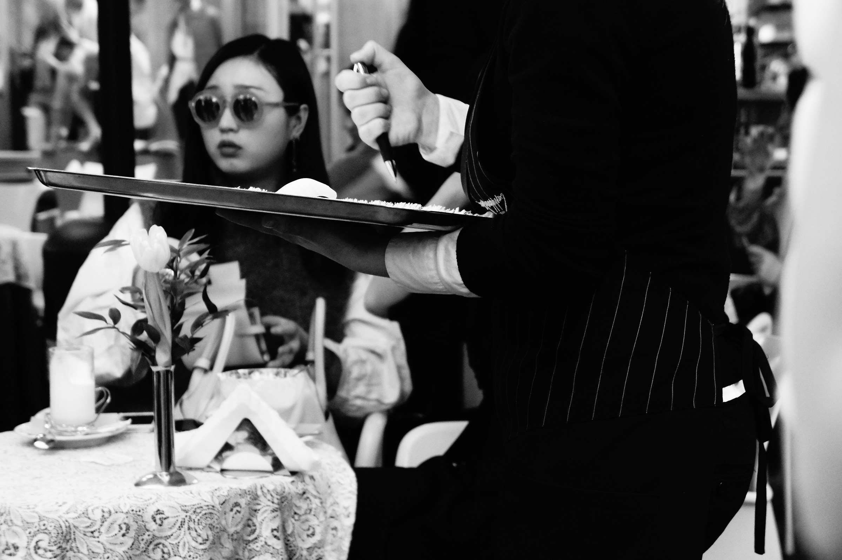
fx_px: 1928
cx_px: 421
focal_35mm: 82
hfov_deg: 24.6
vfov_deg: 16.5
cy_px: 280
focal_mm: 55
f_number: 5.6
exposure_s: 1/80
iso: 1600
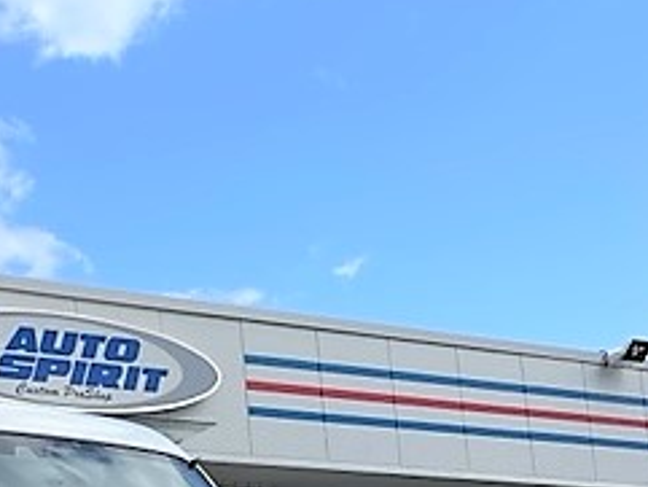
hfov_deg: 26.6
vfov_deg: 20.0
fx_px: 1292
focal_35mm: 69
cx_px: -3
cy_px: 589
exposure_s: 1/2959
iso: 32
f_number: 1.6
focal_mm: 4.2
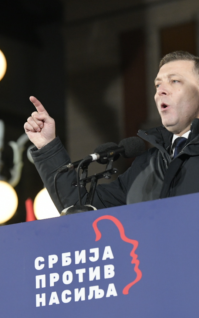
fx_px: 1864
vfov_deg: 9.8
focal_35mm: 215
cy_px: 168
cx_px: 115
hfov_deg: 6.1
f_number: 4
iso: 2500
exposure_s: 1/500
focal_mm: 112
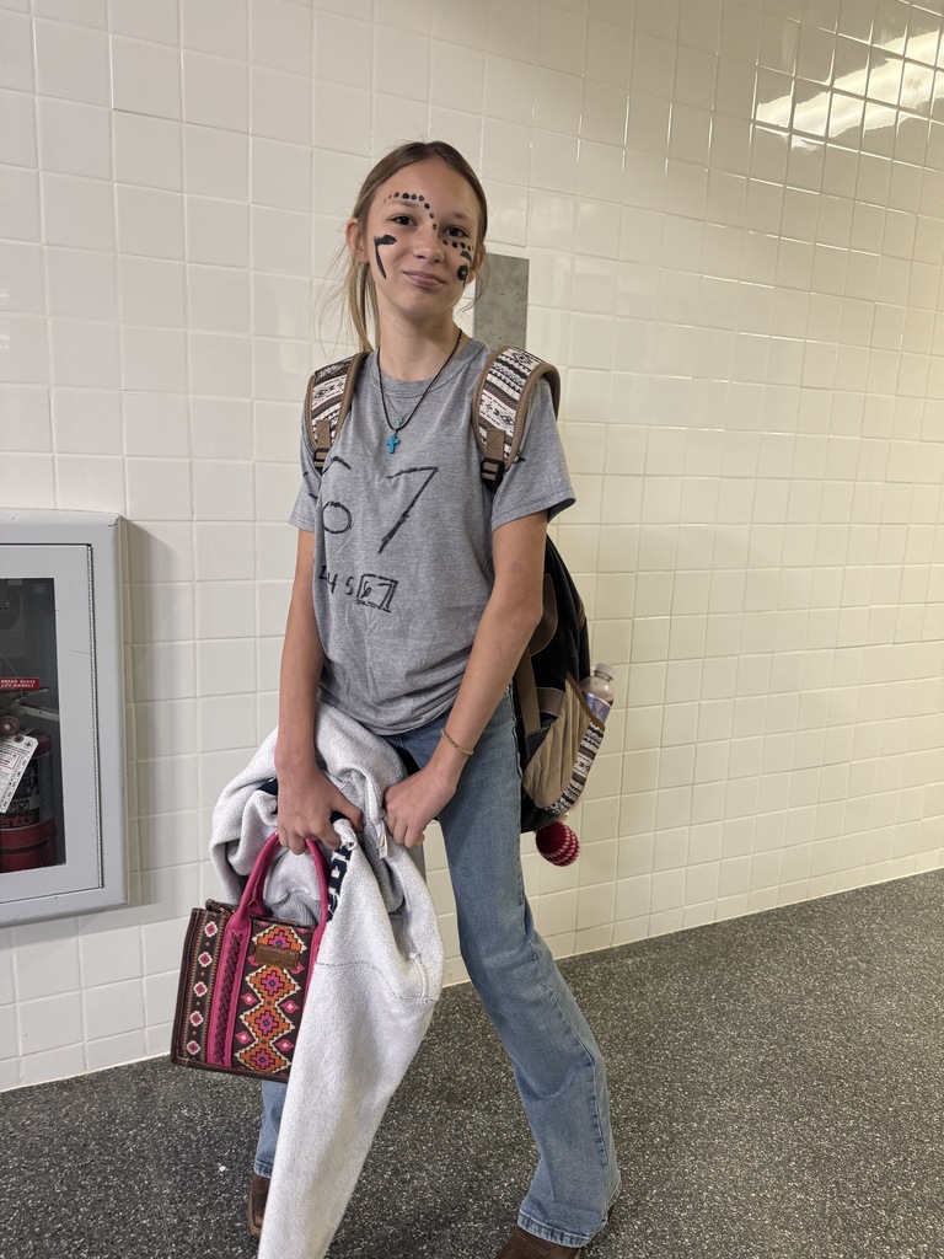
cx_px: 472
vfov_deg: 71.6
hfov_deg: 56.8
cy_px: 630
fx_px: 873
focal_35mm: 24
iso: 320
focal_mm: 6.76
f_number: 1.78
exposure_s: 1/60
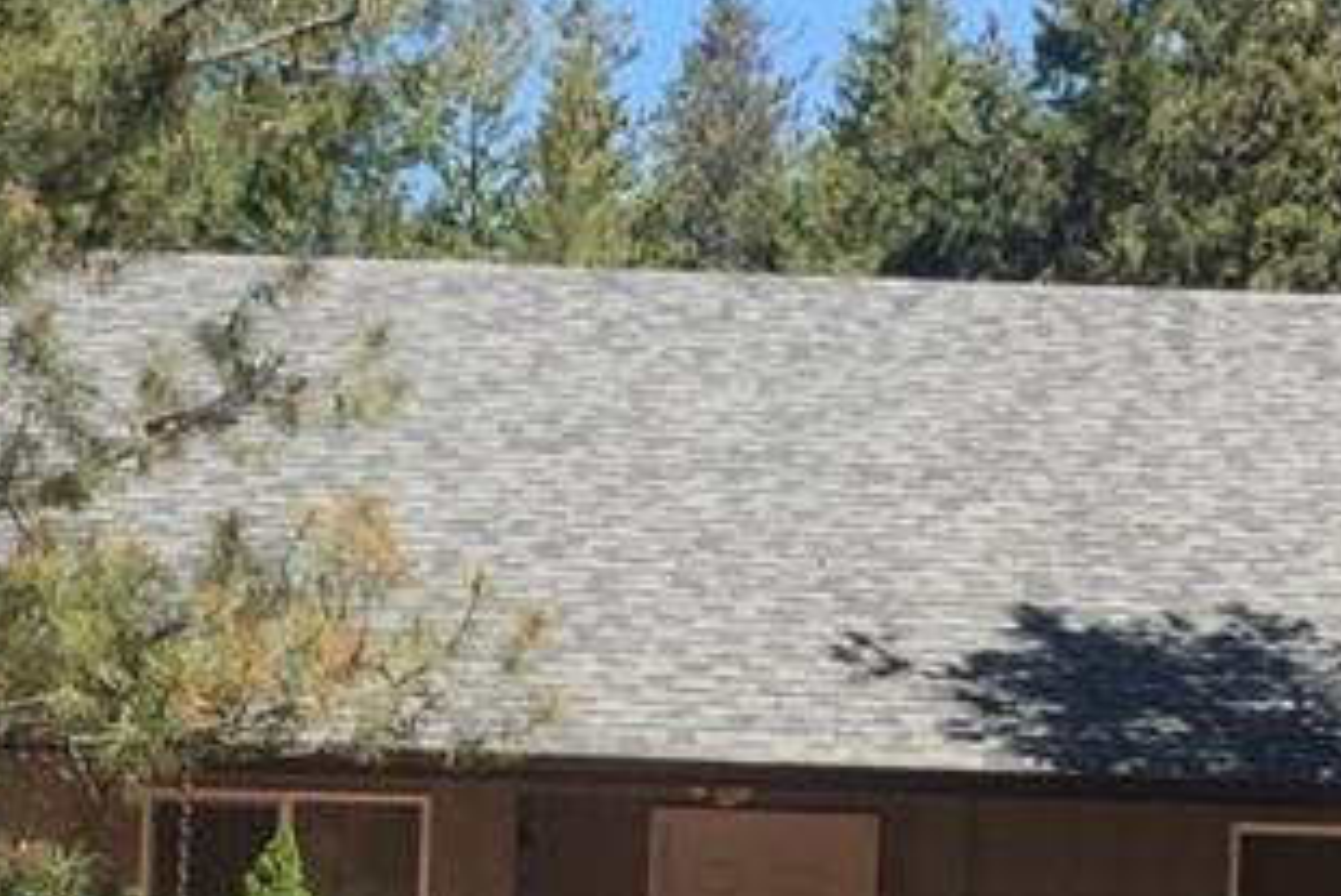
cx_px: 554
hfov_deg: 14.0
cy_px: 796
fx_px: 5441
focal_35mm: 146
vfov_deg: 9.4
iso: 32
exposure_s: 1/1014
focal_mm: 4.15
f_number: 2.2
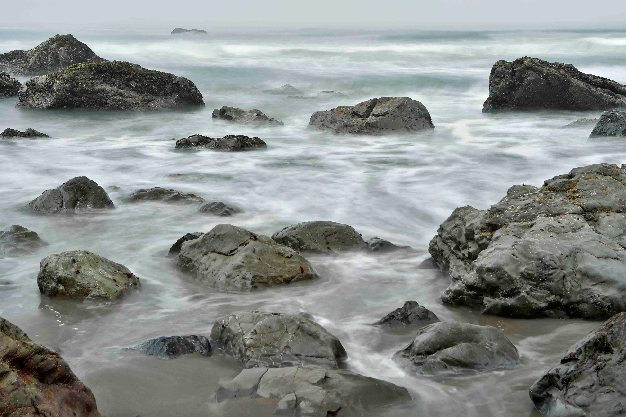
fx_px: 1043
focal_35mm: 60
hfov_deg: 33.4
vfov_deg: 22.6
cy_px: 208
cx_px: 313
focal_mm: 40
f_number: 9.5
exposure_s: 4
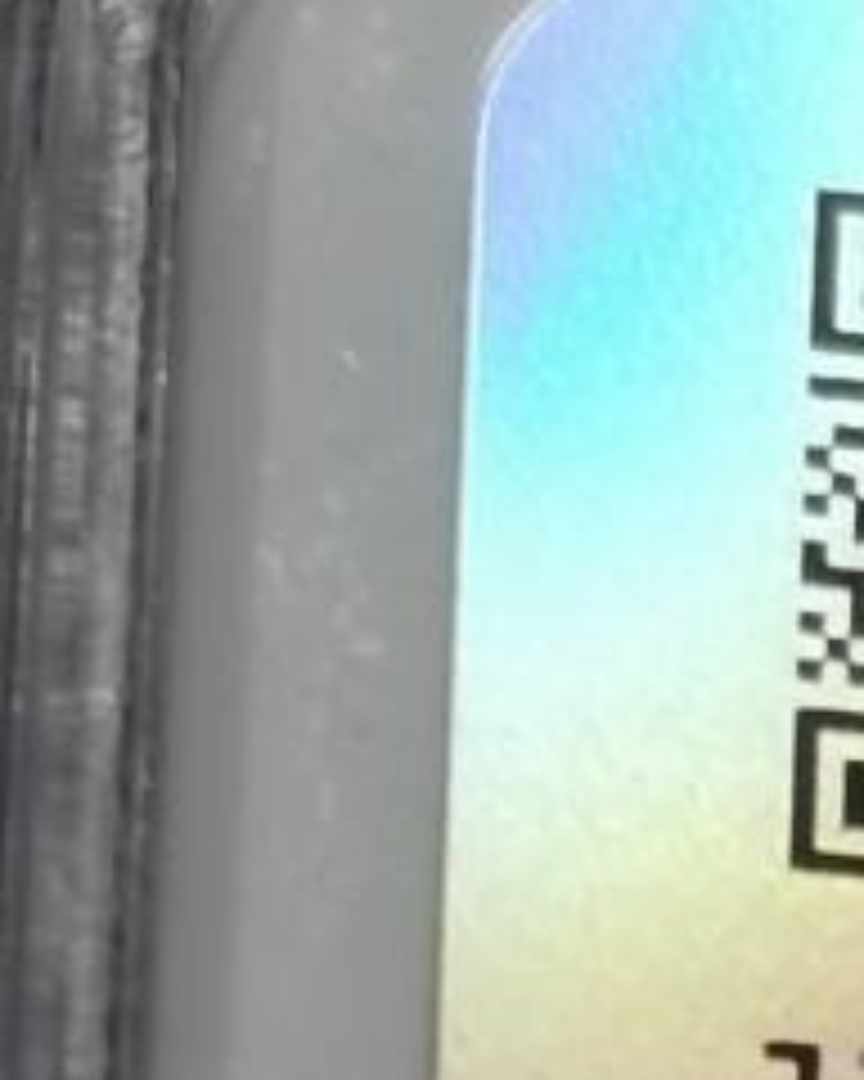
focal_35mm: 446
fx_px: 14256
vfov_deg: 4.3
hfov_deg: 3.4
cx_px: 1706
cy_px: 2313
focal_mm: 5.58
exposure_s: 1/180
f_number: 1.8
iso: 64
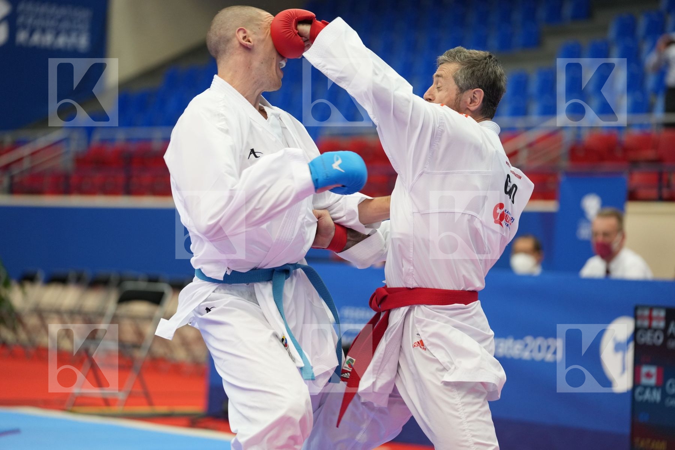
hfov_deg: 14.7
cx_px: 338
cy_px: 225
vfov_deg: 9.8
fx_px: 2625
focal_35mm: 140
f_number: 2.8
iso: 2000
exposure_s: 1/1000
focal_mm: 140
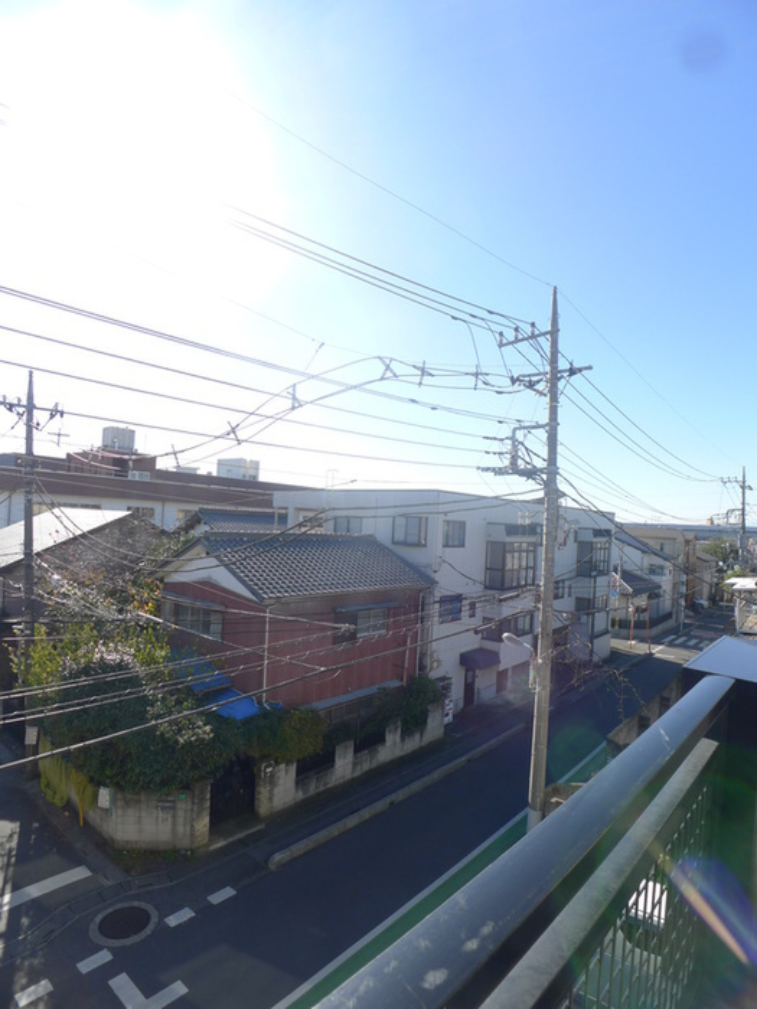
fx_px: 700
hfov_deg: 56.8
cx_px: 378
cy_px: 504
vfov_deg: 71.6
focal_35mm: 24
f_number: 3.5
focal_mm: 5.1
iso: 80
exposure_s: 1/500
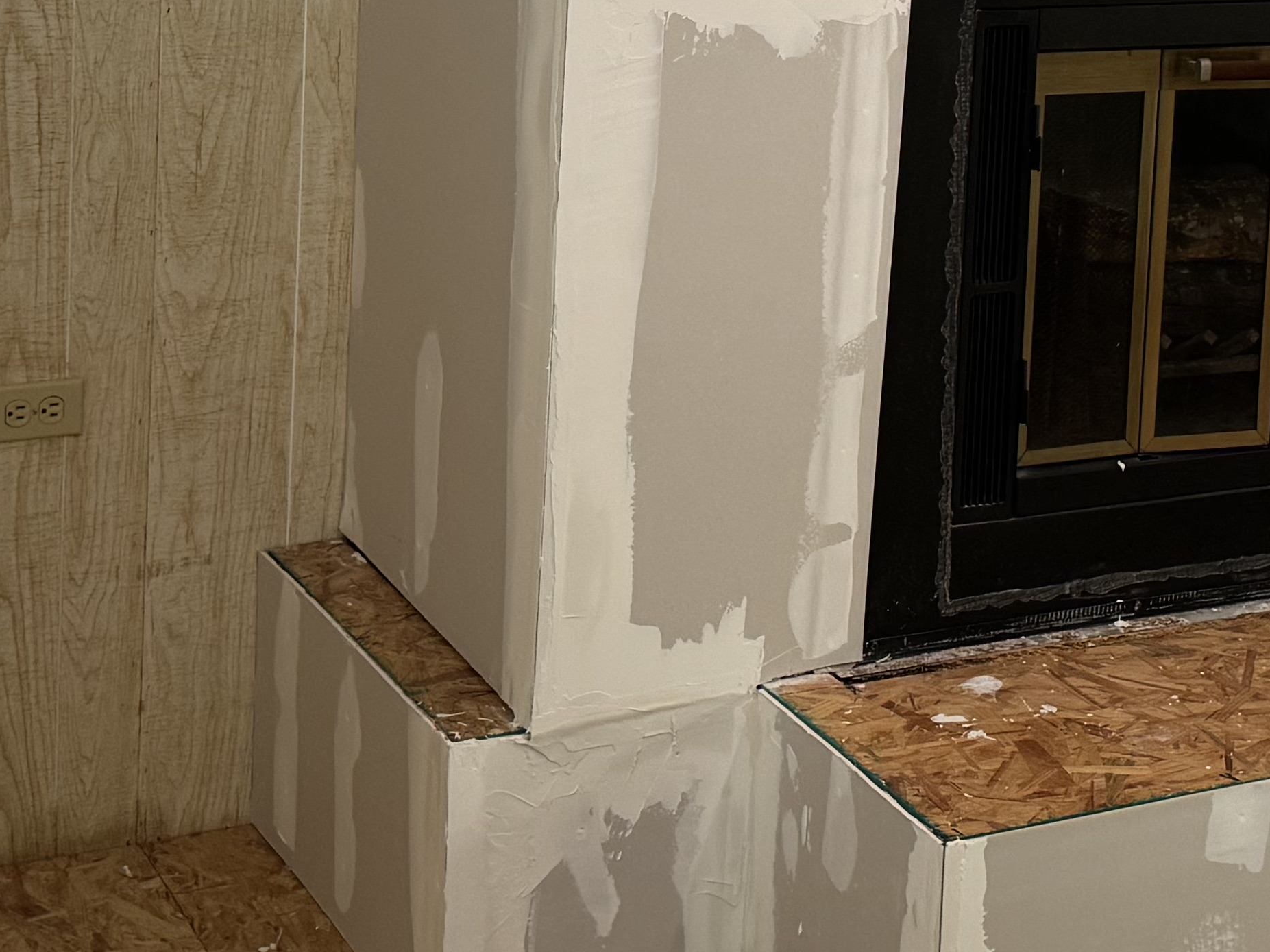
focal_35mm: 74
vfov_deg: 19.3
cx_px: 826
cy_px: -14
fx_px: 2714
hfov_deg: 26.2
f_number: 1.78
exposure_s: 1/60
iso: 200
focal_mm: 6.76
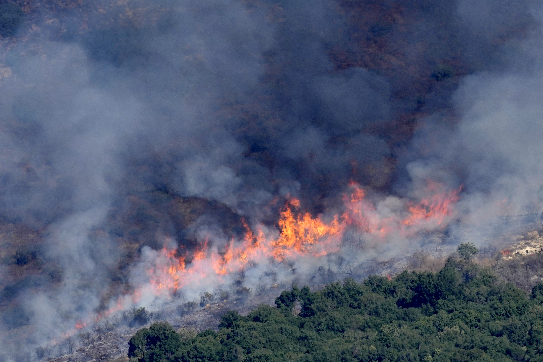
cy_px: 181
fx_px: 9049
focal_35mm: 600
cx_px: 272
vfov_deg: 2.3
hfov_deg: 3.4
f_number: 5.6
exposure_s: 1/2000
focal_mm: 600
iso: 320
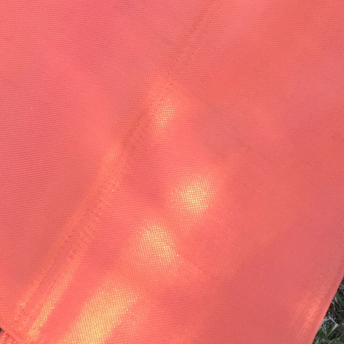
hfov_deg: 20.6
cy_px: -42
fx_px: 922
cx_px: 26
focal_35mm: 82
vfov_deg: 20.1
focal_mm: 4.15
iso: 40
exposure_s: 1/100
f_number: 2.2
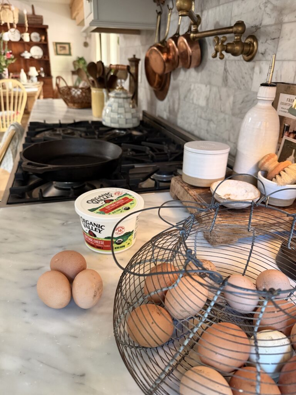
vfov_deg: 71.6
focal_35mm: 24
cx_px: 148
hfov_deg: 56.8
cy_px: 198
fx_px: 274
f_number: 1.78
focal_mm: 6.76
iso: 500
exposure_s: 1/48
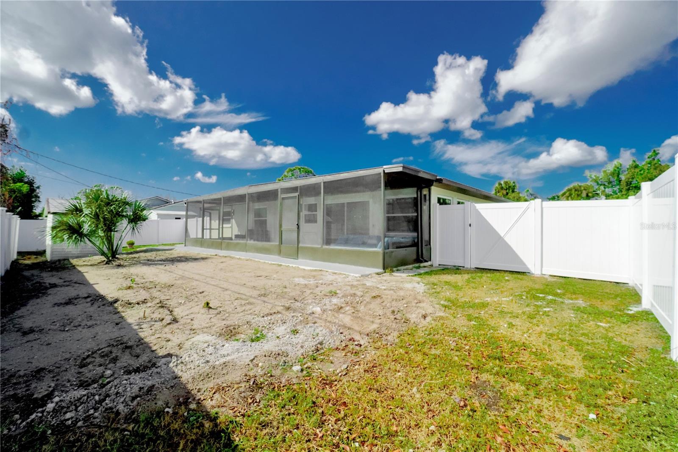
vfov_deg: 77.3
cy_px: 226
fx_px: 282
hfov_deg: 100.4
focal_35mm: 15
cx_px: 339
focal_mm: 10
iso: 800
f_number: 8
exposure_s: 1/2500
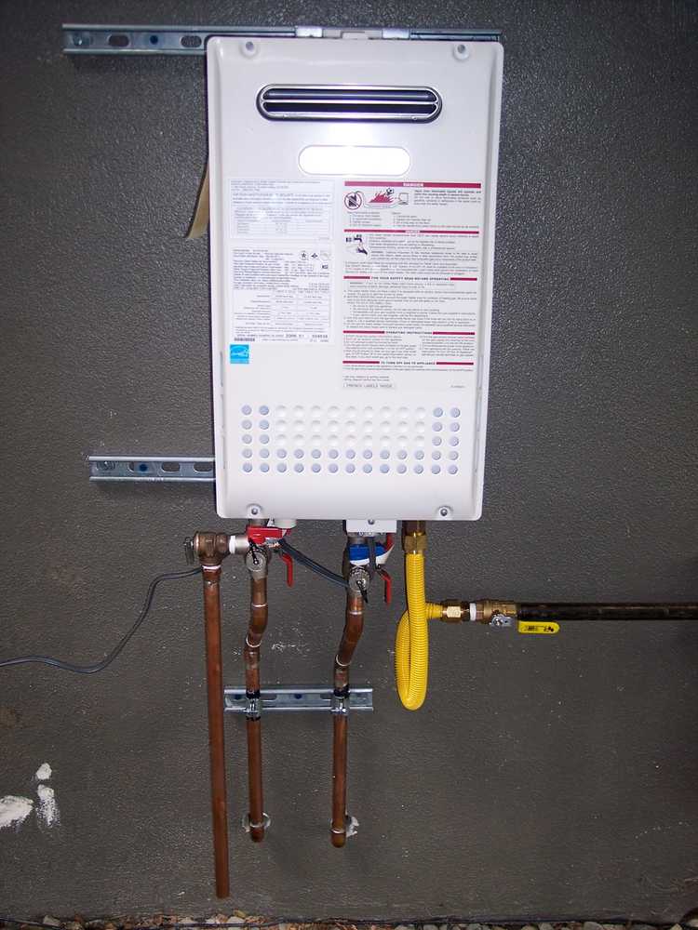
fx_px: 1049
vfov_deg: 47.9
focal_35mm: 39
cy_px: 465
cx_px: 349
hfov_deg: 36.8
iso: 100
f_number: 2.8
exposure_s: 1/60
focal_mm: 8
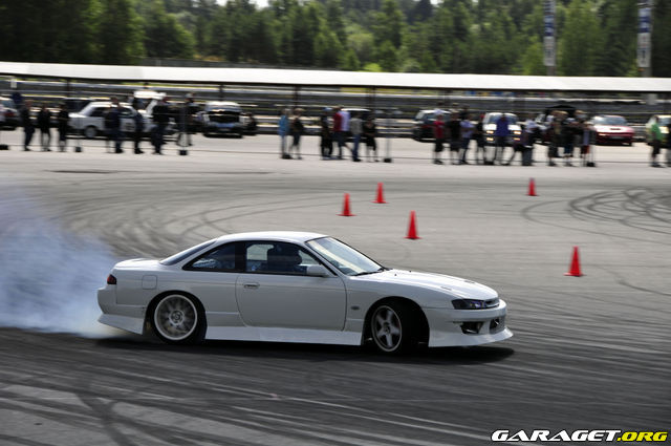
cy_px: 223
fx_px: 2653
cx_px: 336
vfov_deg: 9.6
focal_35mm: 142
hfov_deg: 14.4
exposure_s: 1/160
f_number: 8
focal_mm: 95
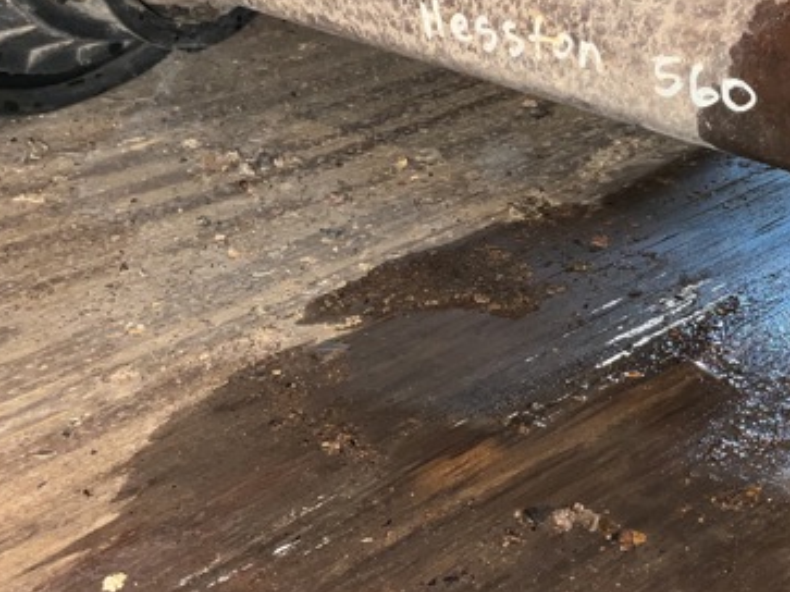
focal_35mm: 64
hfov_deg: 30.2
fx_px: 1460
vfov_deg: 22.9
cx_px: 490
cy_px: 311
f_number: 1.8
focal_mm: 3
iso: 32
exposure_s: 1/43
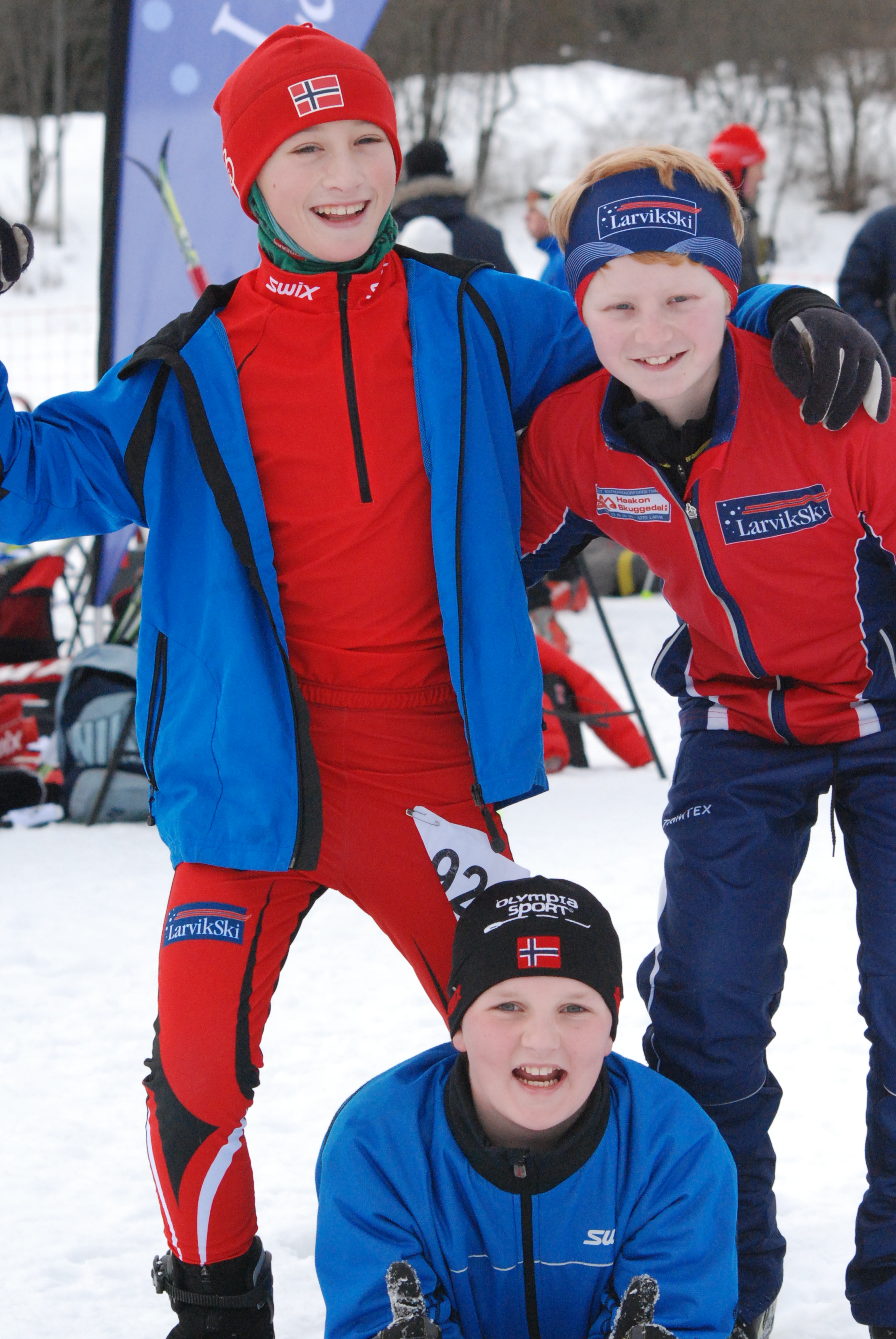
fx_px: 5026
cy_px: 601
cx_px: 549
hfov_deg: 10.2
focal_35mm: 135
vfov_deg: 15.2
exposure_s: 1/1000
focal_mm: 70
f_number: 8
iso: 1250
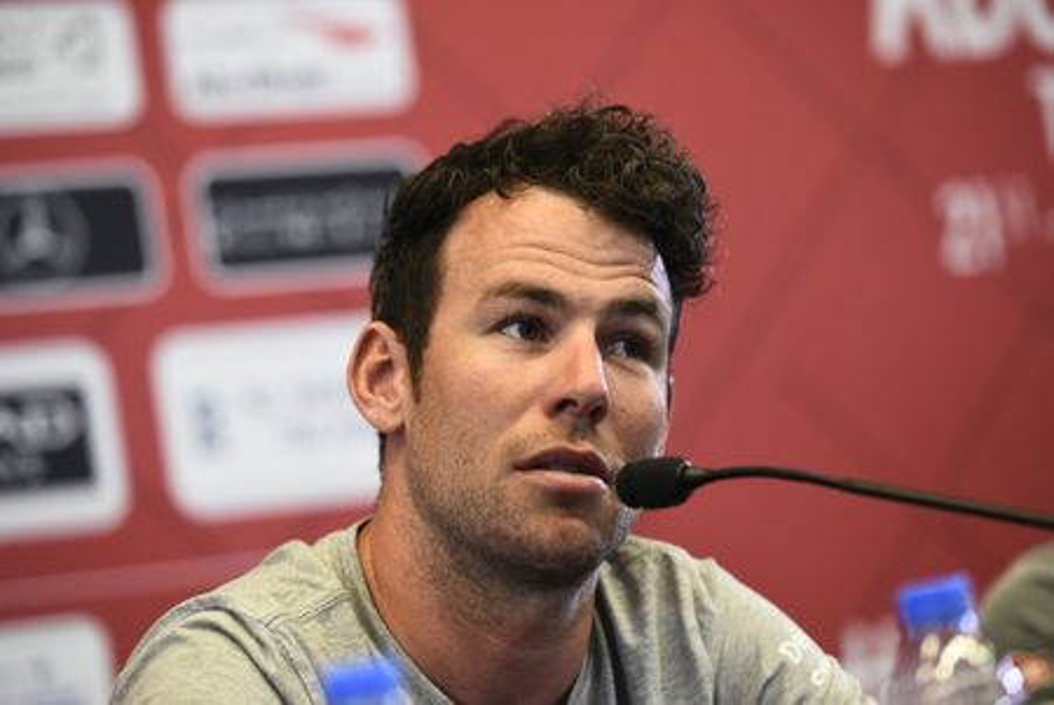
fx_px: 4542
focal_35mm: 155
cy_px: 352
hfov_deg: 13.2
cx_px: 527
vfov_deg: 8.9
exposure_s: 1/320
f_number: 3.5
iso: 4000
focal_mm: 155
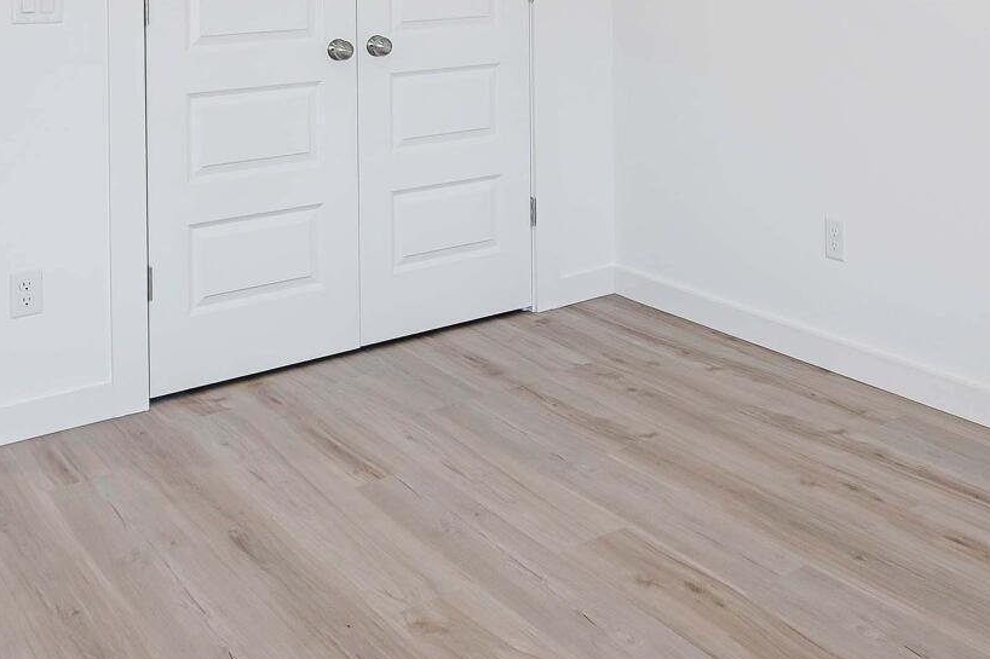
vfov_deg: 27.7
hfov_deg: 43.6
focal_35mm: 44
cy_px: -79
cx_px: 689
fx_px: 1210
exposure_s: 1/13
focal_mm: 12
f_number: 5.6
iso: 100
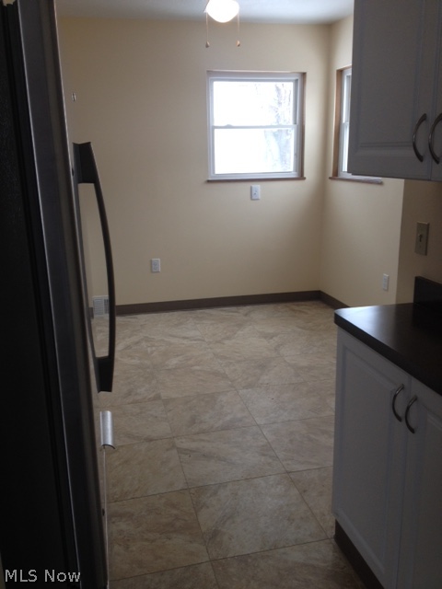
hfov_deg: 40.7
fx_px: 596
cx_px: 221
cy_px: 294
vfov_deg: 52.6
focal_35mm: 35
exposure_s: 1/40
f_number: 2.4
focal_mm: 4.28
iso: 50
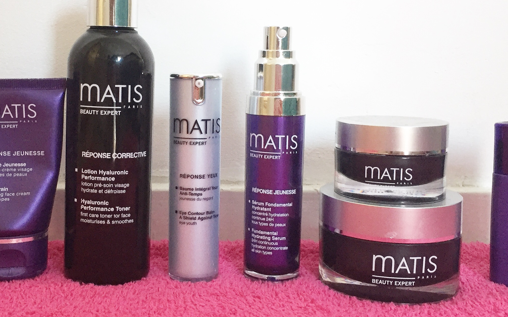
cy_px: 114
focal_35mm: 50
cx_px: 197
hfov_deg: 40.1
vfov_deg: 25.7
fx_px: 692
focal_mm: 4.15
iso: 125
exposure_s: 1/33
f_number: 2.2
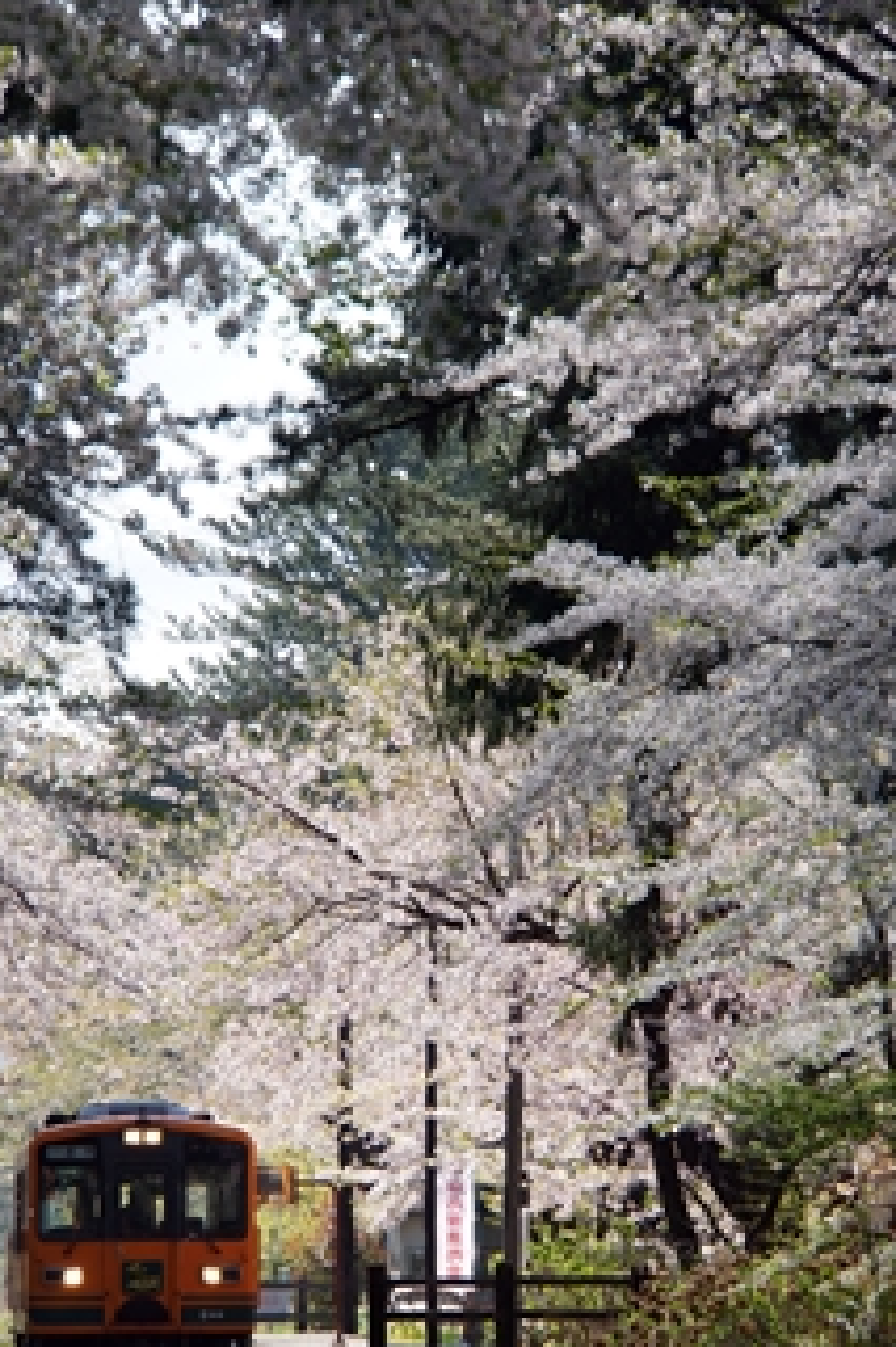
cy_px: 796
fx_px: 14014
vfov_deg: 5.5
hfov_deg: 3.7
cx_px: 429
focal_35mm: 375
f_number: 7.1
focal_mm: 200
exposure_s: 1/250
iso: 200
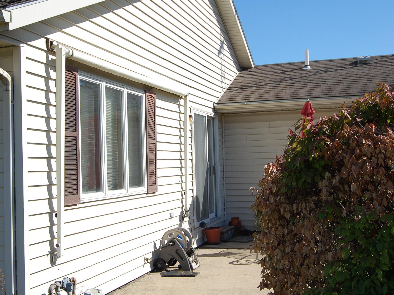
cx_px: 176
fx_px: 558
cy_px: 148
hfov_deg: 38.9
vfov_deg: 29.7
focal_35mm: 49
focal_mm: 30
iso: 200
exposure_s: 1/400
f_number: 10
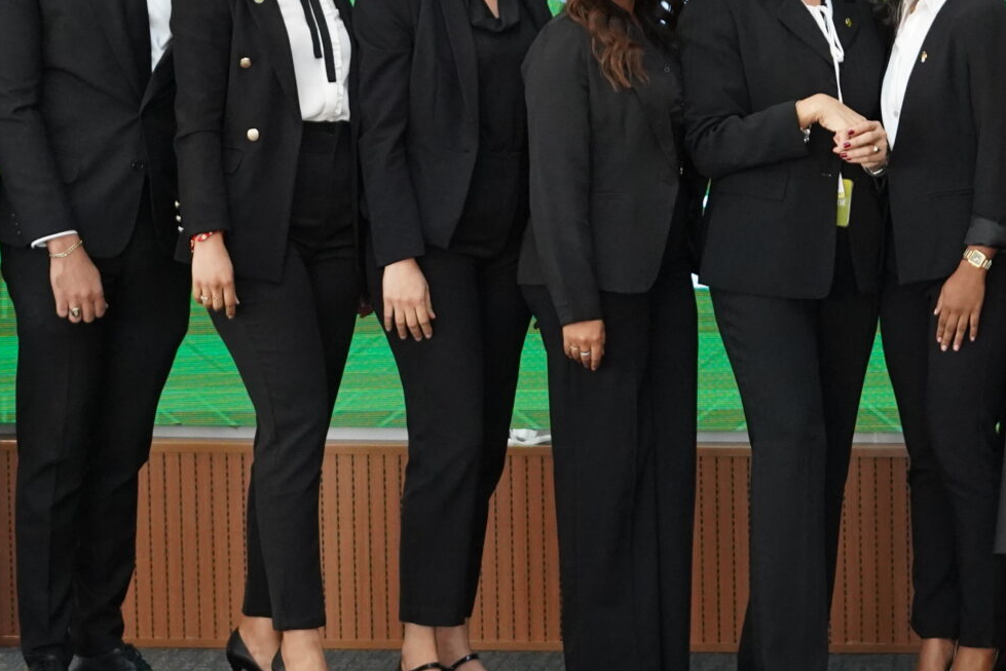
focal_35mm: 183
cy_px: 84
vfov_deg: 7.5
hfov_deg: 11.2
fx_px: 5114
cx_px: 910
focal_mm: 70
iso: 5000
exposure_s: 1/640
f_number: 3.2
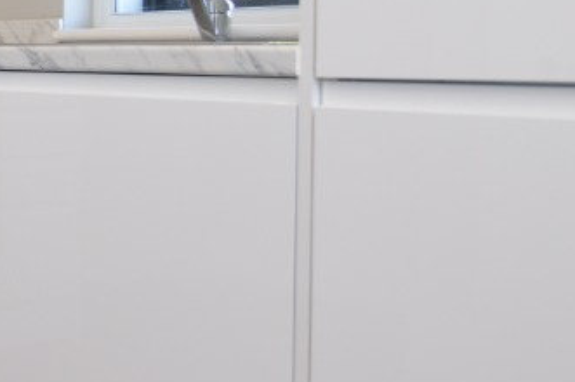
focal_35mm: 65
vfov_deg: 20.6
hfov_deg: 23.8
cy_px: 69
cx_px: -313
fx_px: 1037
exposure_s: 1/80
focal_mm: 14
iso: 400
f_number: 4.5
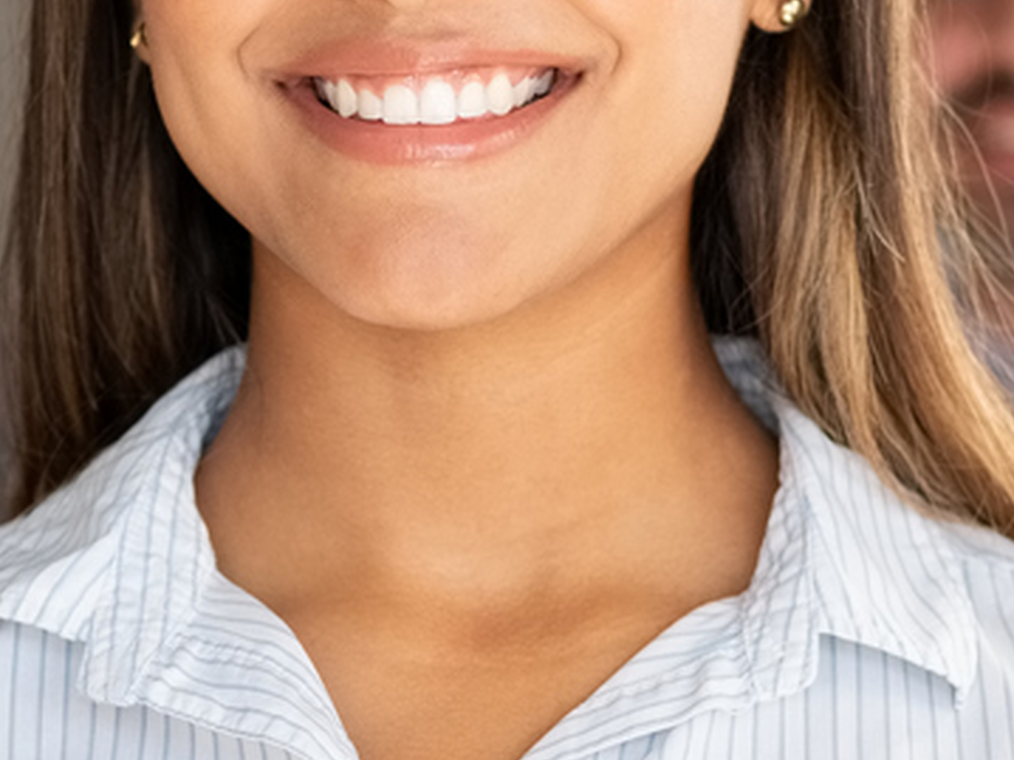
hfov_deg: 9.9
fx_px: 5827
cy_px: 684
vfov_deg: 7.4
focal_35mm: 199
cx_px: 582
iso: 160
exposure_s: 1/160
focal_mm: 35
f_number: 1.8
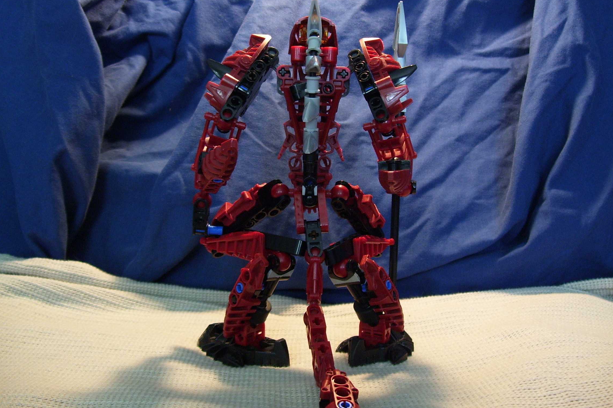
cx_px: 310
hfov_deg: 50.7
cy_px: 178
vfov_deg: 35.0
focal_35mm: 38
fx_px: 647
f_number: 2.7
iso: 160
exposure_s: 1/8
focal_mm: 6
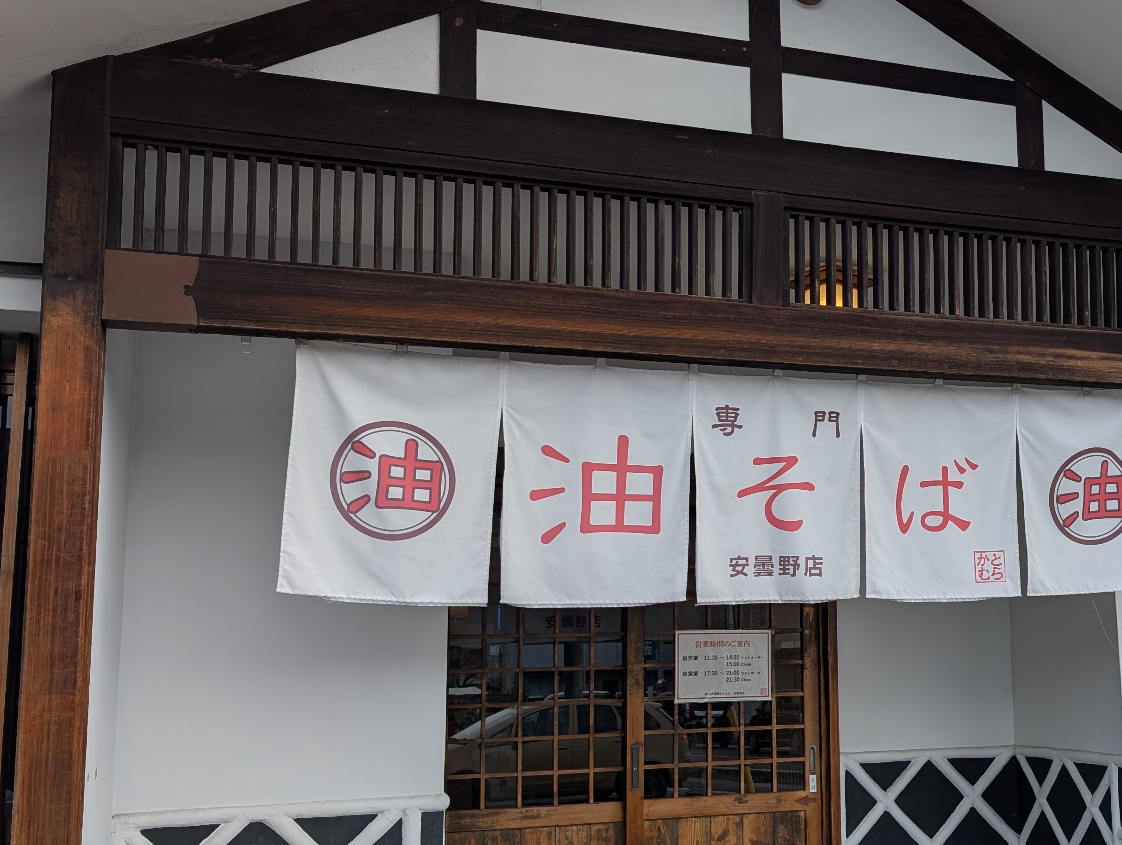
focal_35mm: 41
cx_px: 846
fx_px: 1331
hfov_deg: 44.2
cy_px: 491
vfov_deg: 35.1
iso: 21
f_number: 1.68
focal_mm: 6.9
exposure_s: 1/863
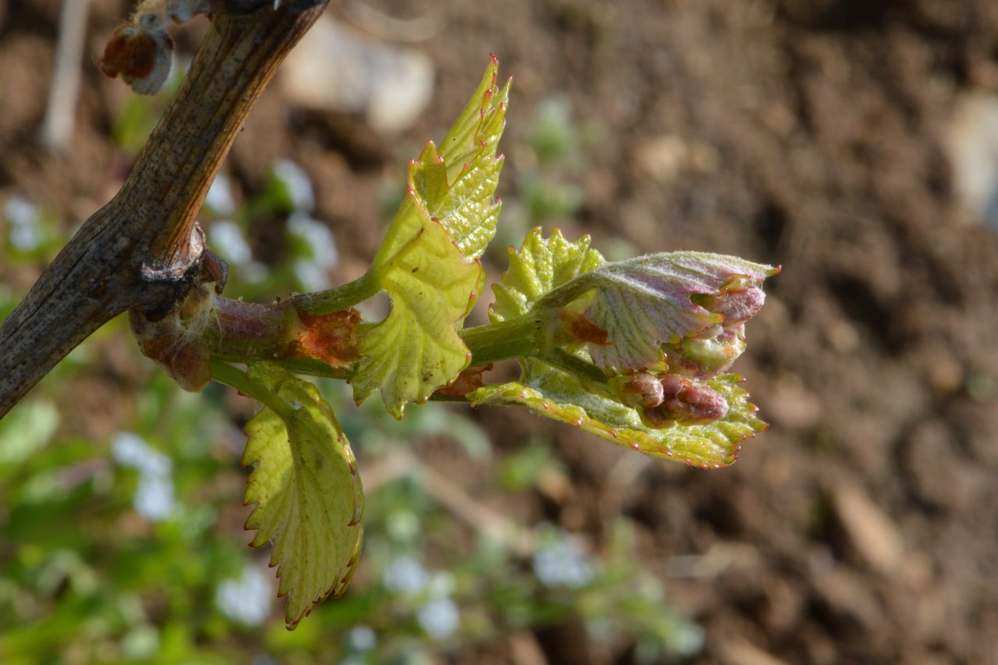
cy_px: 332
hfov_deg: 19.5
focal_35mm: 105
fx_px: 2909
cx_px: 499
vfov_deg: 13.0
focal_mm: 105
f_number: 40
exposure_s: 1/125
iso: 2000
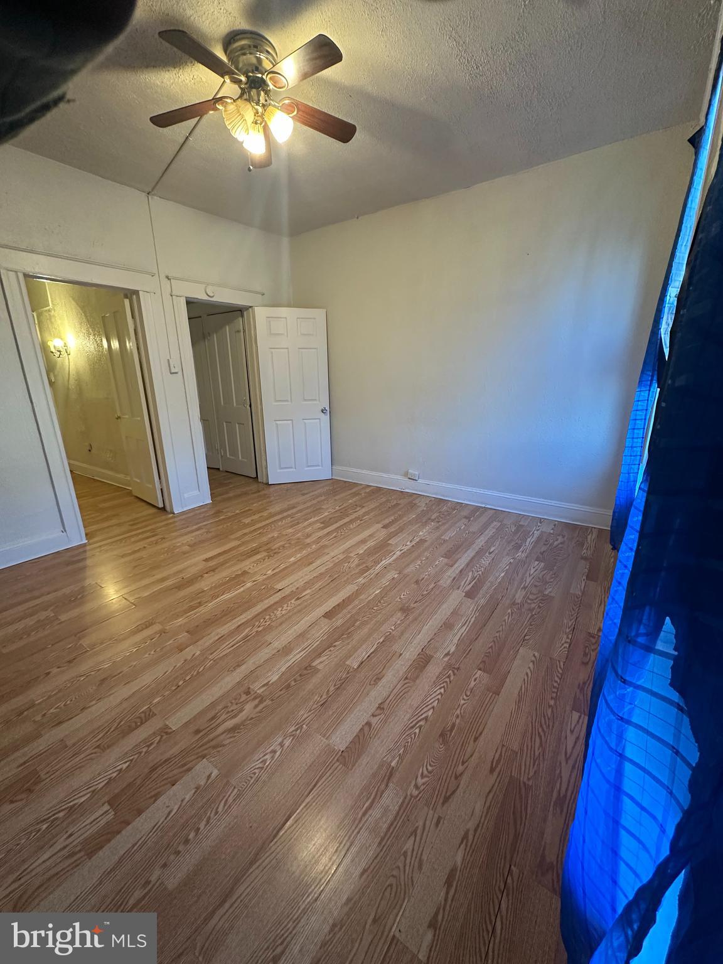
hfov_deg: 85.7
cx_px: 362
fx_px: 390
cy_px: 482
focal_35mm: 14
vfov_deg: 102.1
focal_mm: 2.22
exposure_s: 1/60
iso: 400
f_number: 2.2
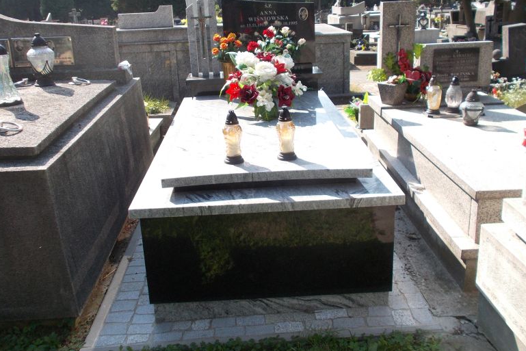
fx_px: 526
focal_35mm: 36
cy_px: 151
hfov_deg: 53.1
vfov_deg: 36.8
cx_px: 257
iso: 80
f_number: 3.2
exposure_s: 1/320
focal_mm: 4.6
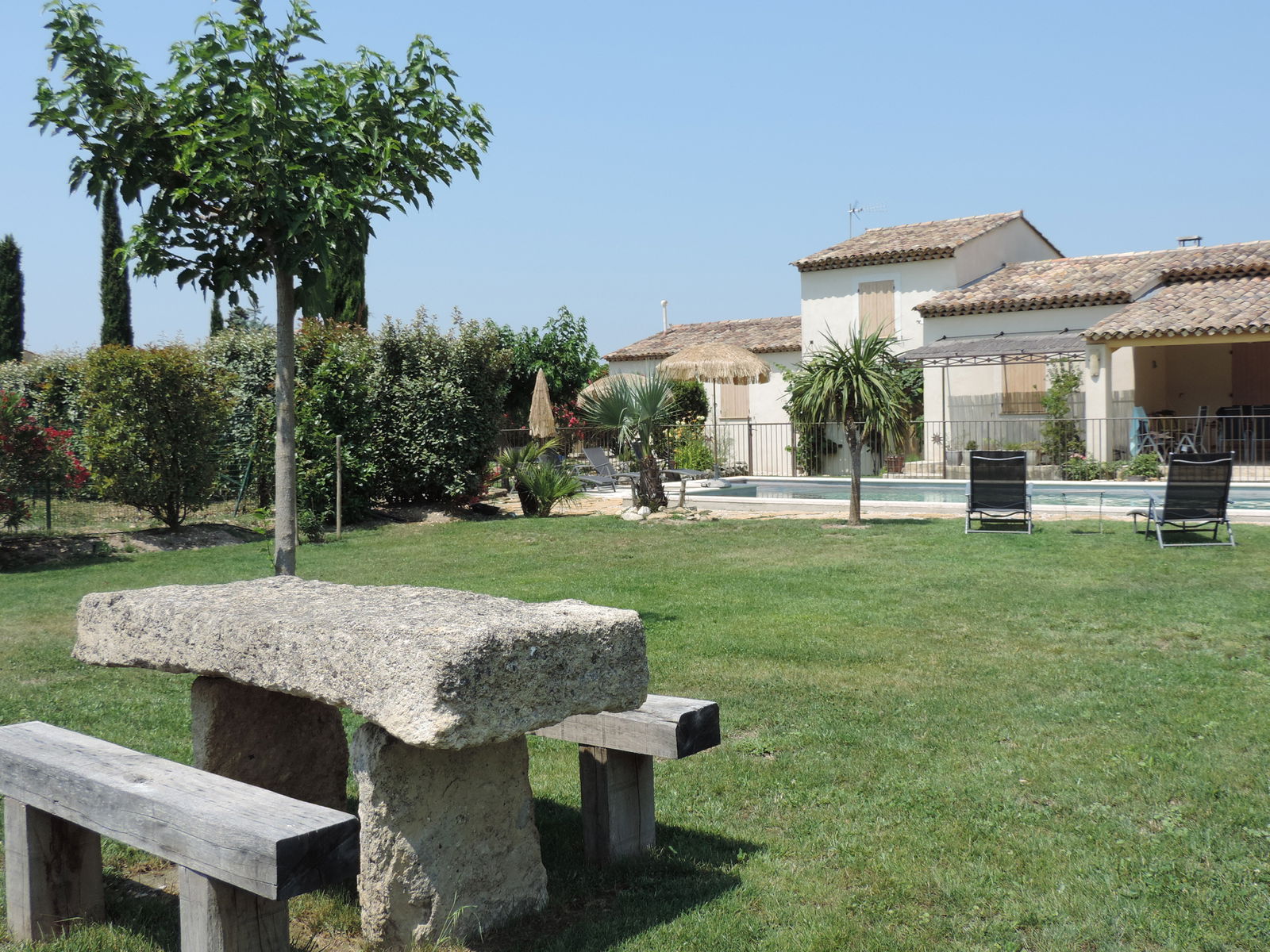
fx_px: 1284
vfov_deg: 40.7
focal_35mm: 35
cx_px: 635
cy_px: 476
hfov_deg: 52.6
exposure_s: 1/800
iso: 80
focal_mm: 6.2
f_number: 3.3
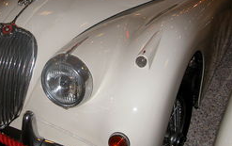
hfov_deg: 33.6
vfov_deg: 21.6
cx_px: 70
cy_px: 44
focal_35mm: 60
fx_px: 380
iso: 100
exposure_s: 1/60
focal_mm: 8.9
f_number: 2.8
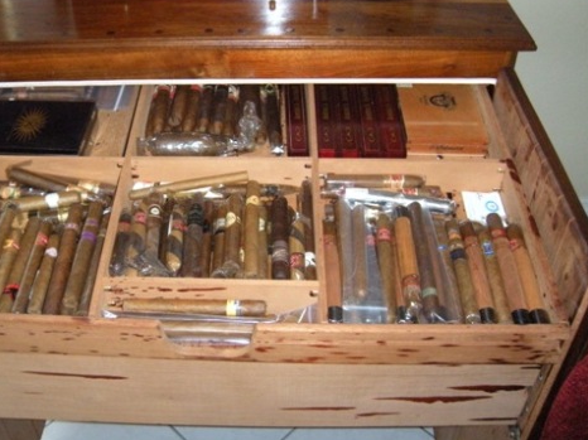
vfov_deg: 33.4
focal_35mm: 43
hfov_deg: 43.6
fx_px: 730
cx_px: 232
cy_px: 172
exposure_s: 1/60
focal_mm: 5.9
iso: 400
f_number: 3.8
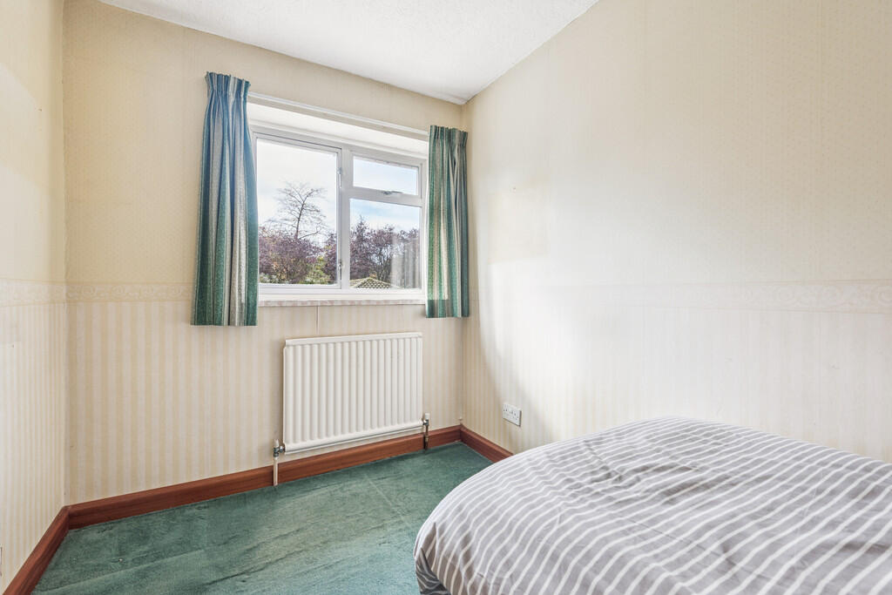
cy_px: 298
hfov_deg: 96.7
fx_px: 396
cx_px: 446
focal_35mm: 16
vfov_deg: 73.8
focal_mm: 16
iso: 100
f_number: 9
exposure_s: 1/20
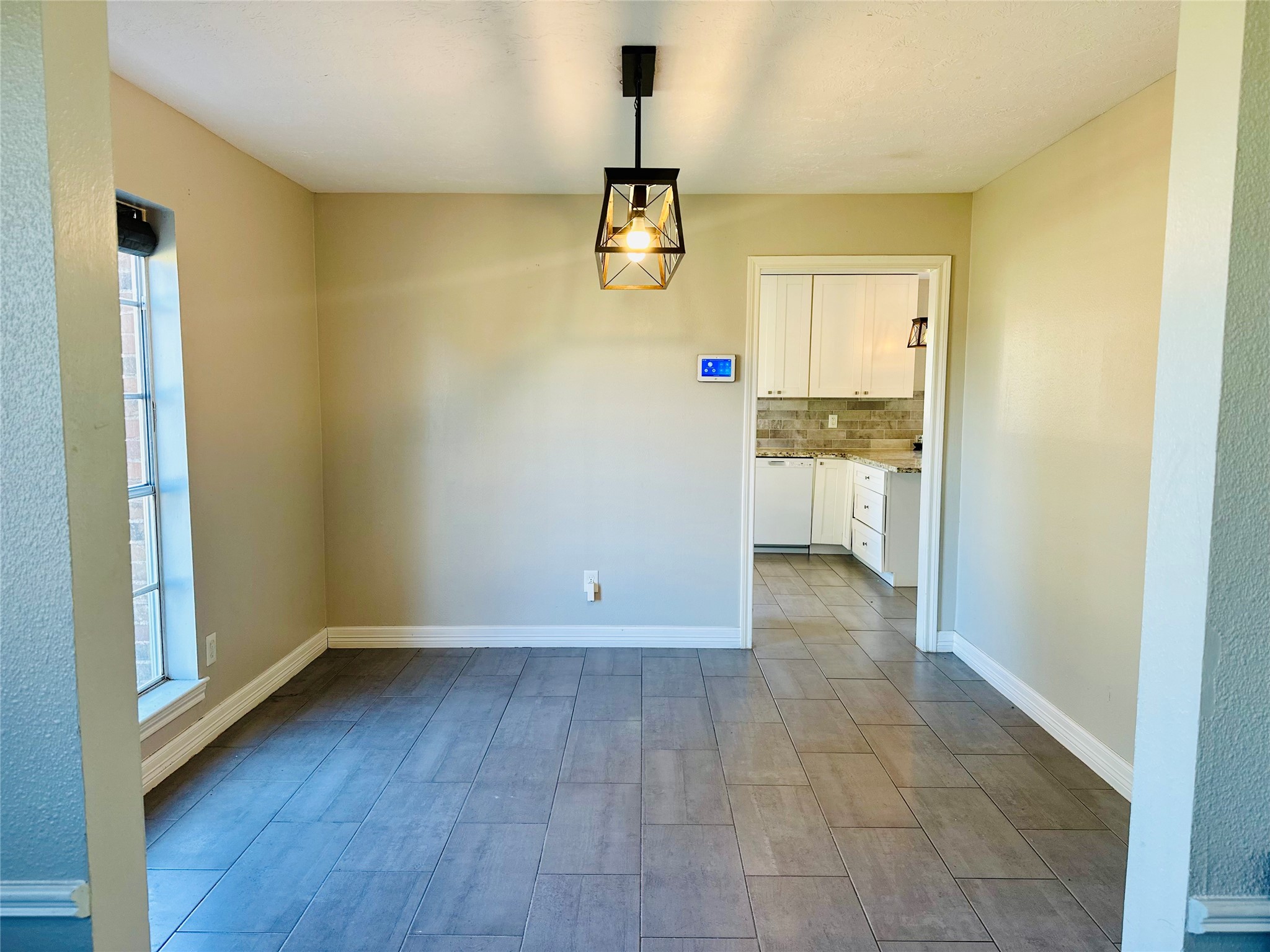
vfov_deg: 56.8
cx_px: 635
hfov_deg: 71.6
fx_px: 881
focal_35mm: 24
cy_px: 476
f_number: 1.78
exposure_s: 1/120
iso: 125
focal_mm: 6.86
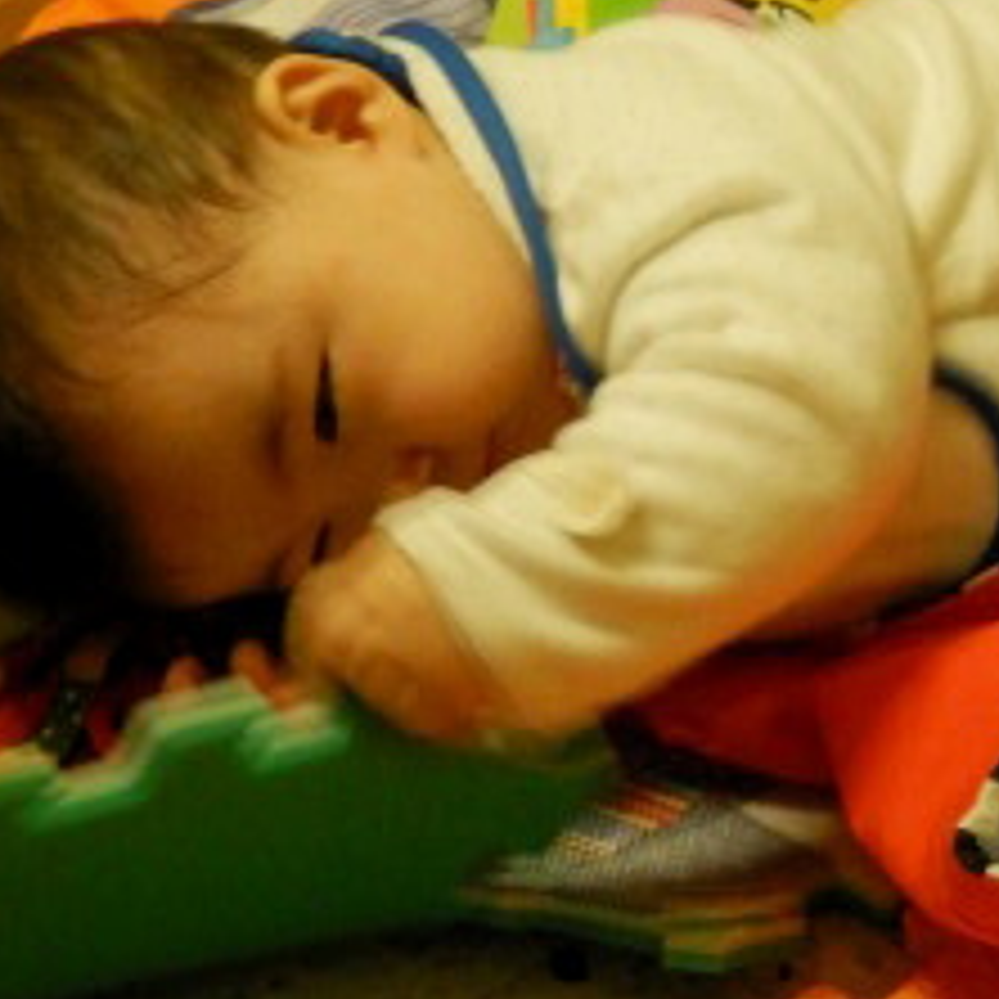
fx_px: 4245
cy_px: 657
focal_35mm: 130
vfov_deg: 13.4
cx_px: 670
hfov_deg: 13.4
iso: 800
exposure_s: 1/6
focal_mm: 9.2
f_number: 4.5
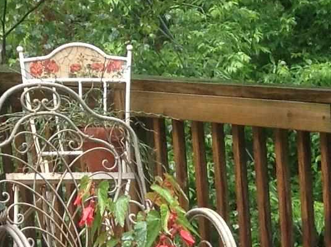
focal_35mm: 169
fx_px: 1613
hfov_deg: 11.1
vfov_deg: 8.5
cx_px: 558
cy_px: 413
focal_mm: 4.28
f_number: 2.4
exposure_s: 1/120
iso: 80
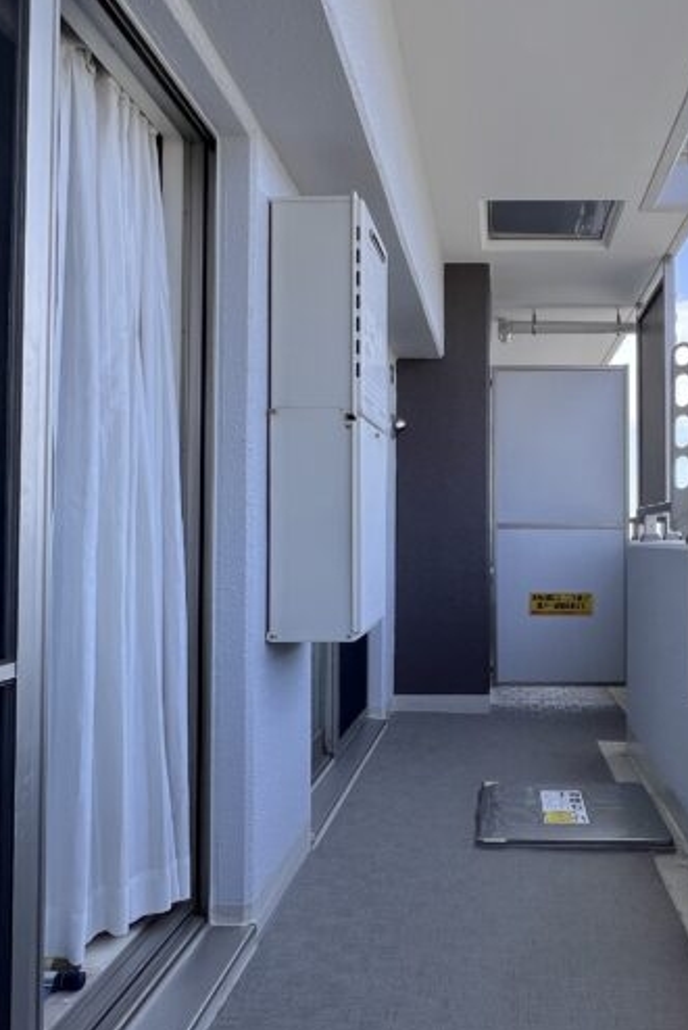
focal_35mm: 28
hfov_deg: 45.4
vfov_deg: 65.4
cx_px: 482
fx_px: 801
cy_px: 509
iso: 32
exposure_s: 1/550
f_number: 1.8
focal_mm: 1.57
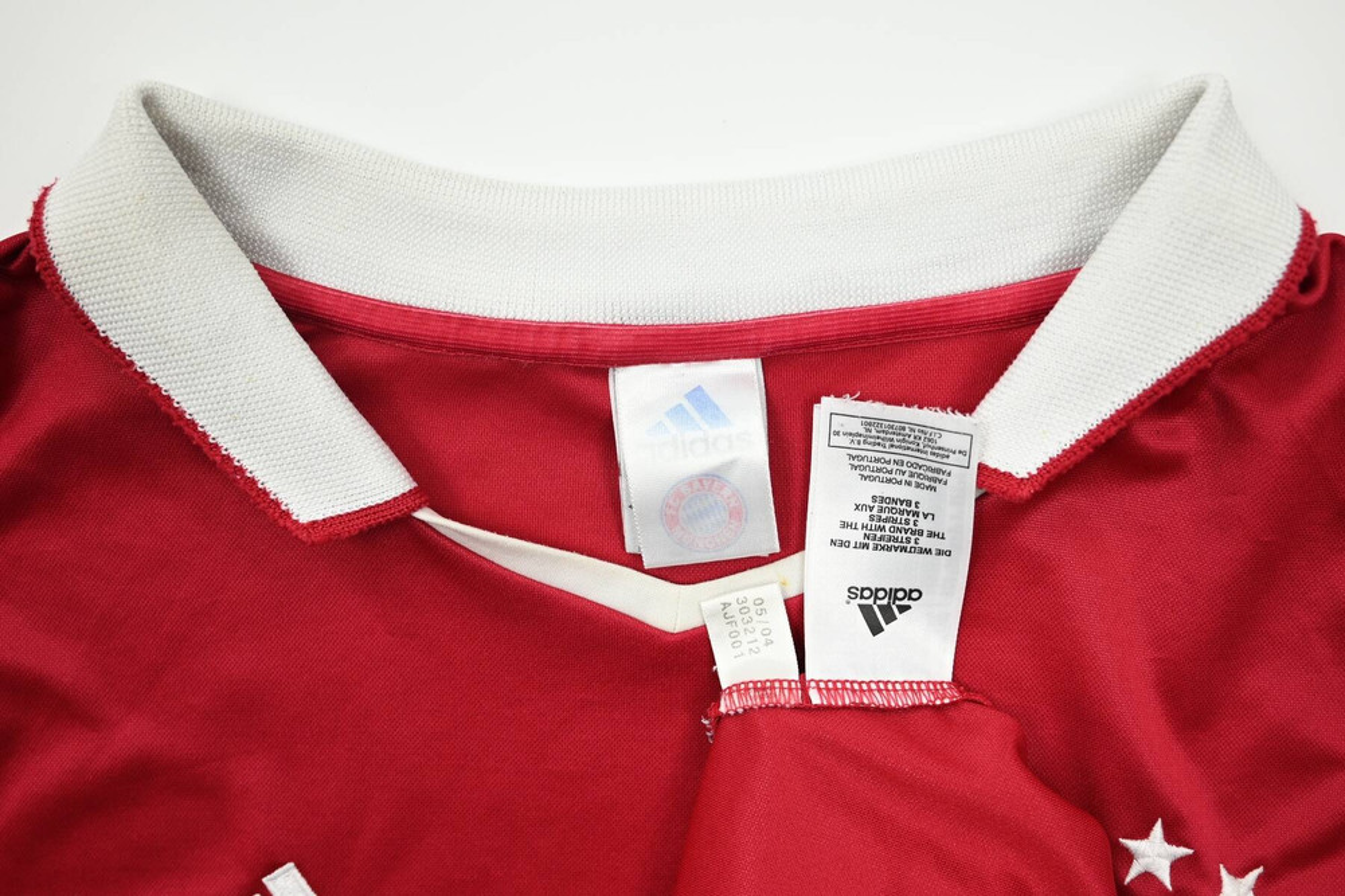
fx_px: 896
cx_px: 672
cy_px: 448
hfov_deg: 73.8
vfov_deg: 53.1
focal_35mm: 24
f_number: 4.8
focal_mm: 24
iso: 200
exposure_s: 1/125
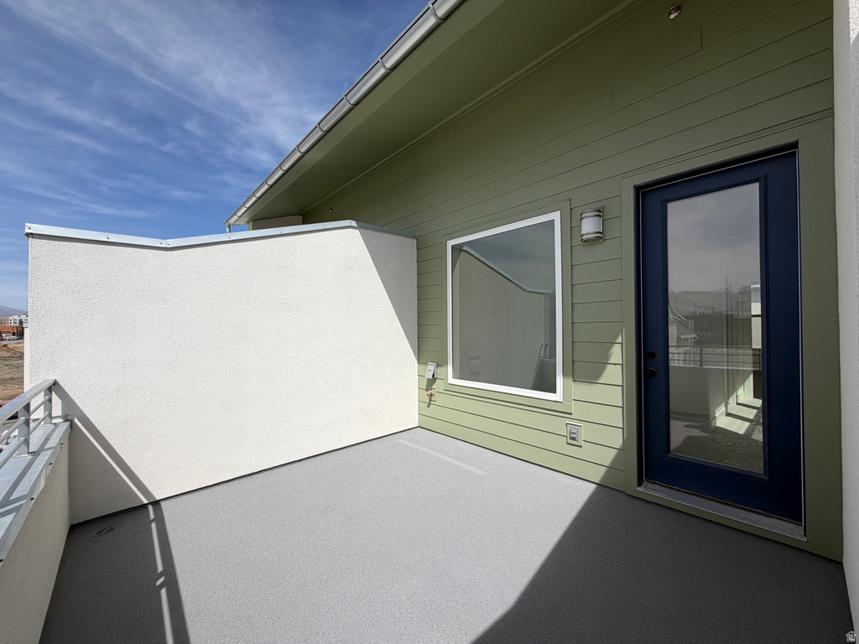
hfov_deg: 102.1
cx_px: 430
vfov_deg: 85.7
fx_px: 347
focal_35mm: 14
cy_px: 322
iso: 20
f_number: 2.2
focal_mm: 2.22
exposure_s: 1/1312
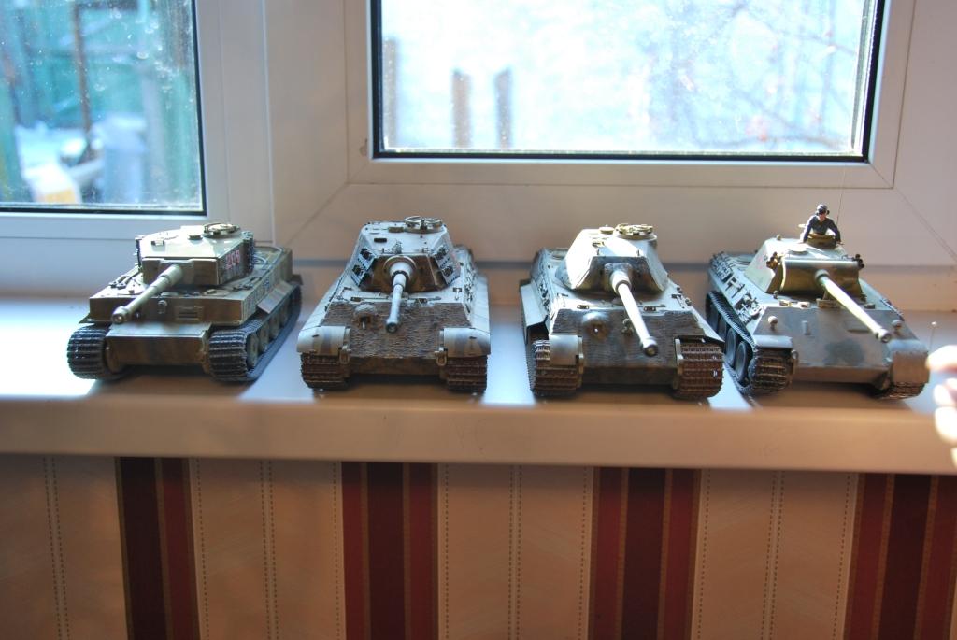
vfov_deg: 34.3
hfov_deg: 49.5
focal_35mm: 39
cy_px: 320
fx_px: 1038
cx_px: 478
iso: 200
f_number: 4
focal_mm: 26
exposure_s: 1/40
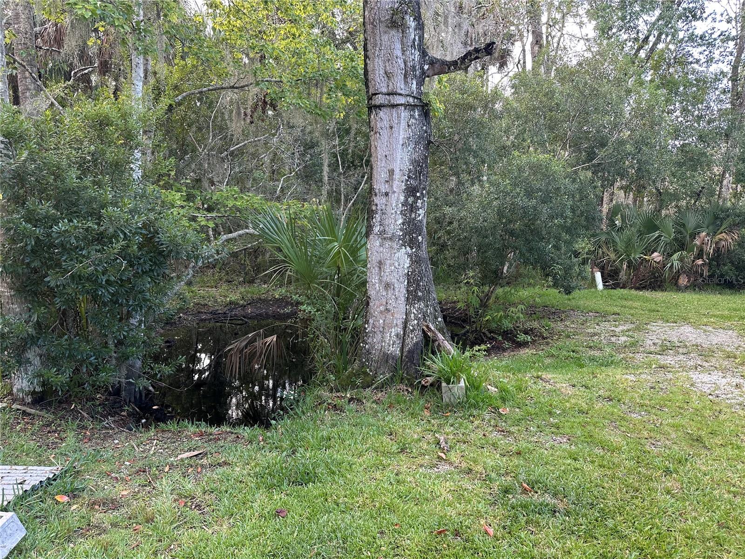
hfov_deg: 71.6
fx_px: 517
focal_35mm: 24
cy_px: 280
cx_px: 372
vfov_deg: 56.8
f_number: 1.78
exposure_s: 1/121
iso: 64
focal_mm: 6.86
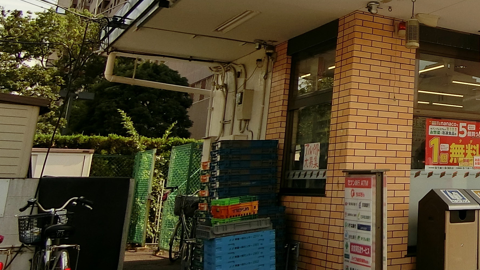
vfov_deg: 24.7
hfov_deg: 37.2
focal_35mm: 47
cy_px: 25
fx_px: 598
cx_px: 521
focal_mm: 4.06
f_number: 6.9
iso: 80
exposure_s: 1/200
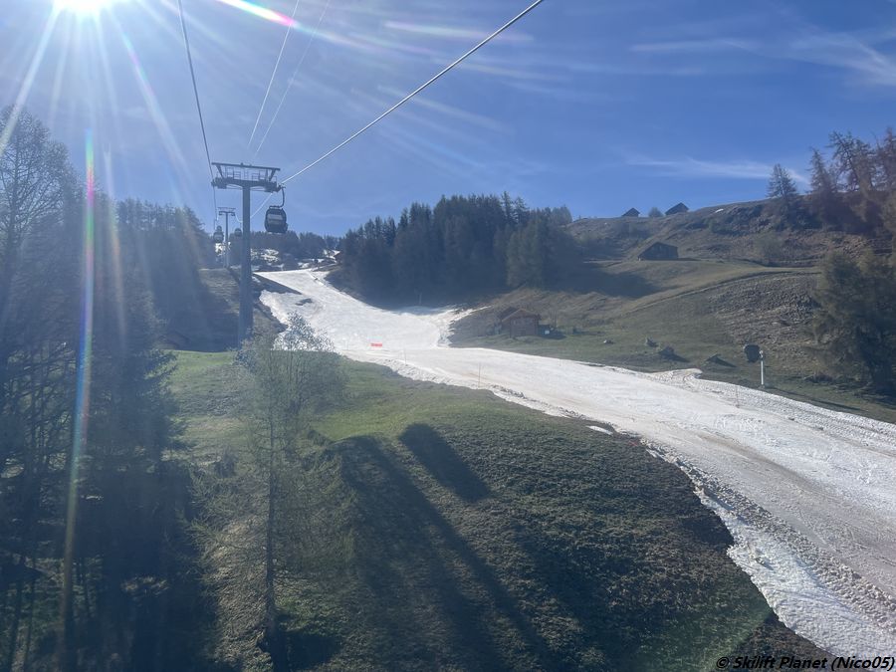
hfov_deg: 67.3
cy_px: 336
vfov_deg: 53.1
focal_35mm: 26
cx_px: 448
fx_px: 673
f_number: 1.5
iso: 50
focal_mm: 5.7
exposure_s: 1/3356
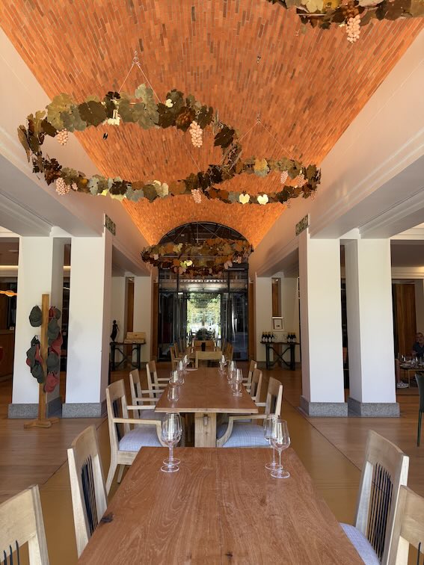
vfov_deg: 71.6
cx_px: 212
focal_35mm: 24
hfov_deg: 56.8
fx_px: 392
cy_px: 282
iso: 125
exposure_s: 1/121
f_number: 1.78
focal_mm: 6.76
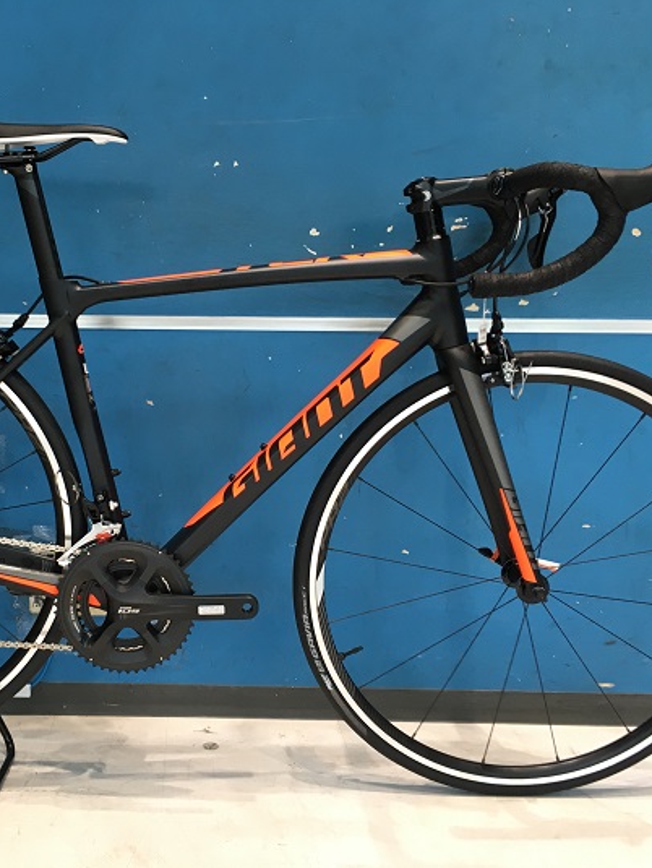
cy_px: 433
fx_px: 978
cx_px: 191
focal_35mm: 39
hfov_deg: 36.3
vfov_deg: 47.8
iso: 40
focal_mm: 4.15
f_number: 2.2
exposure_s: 1/33
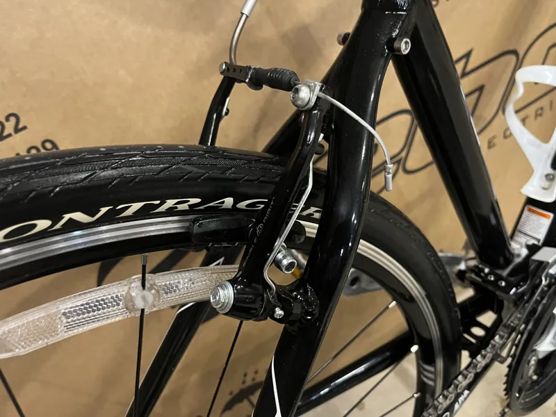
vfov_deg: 53.1
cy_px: 208
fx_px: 418
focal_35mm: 26
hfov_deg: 67.3
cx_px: 278
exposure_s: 1/25
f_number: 1.6
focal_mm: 5.1
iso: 640
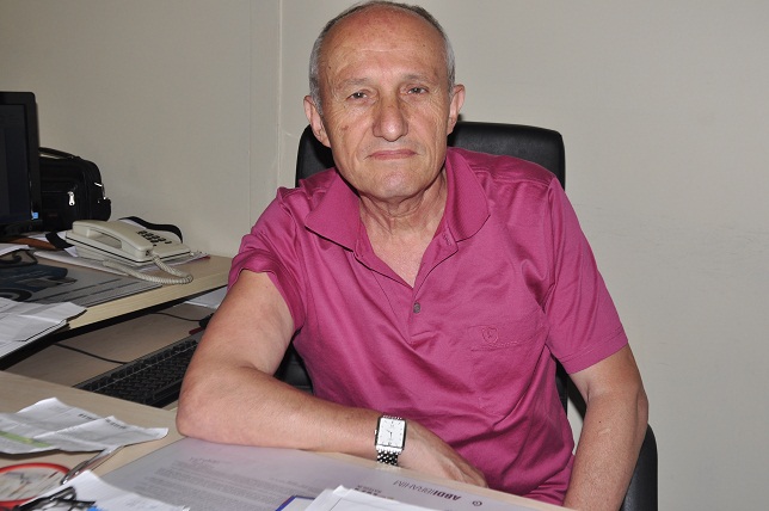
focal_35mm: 42
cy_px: 256
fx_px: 896
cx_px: 384
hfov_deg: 46.4
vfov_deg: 31.8
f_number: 5.6
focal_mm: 28
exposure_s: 1/200
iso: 200
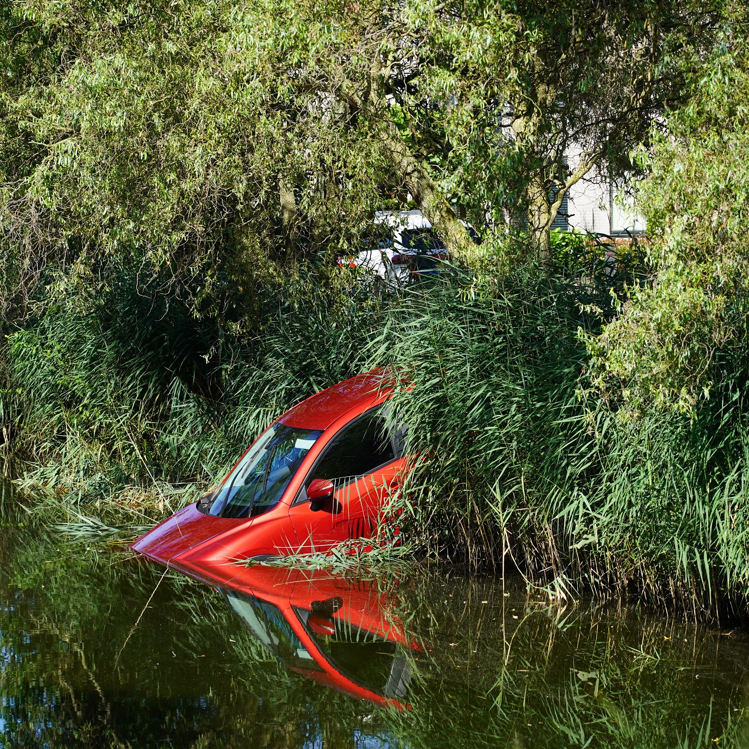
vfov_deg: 12.9
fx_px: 3305
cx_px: 254
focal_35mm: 135
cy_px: 373
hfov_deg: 12.9
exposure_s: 1/320
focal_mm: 105
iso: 100
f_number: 5
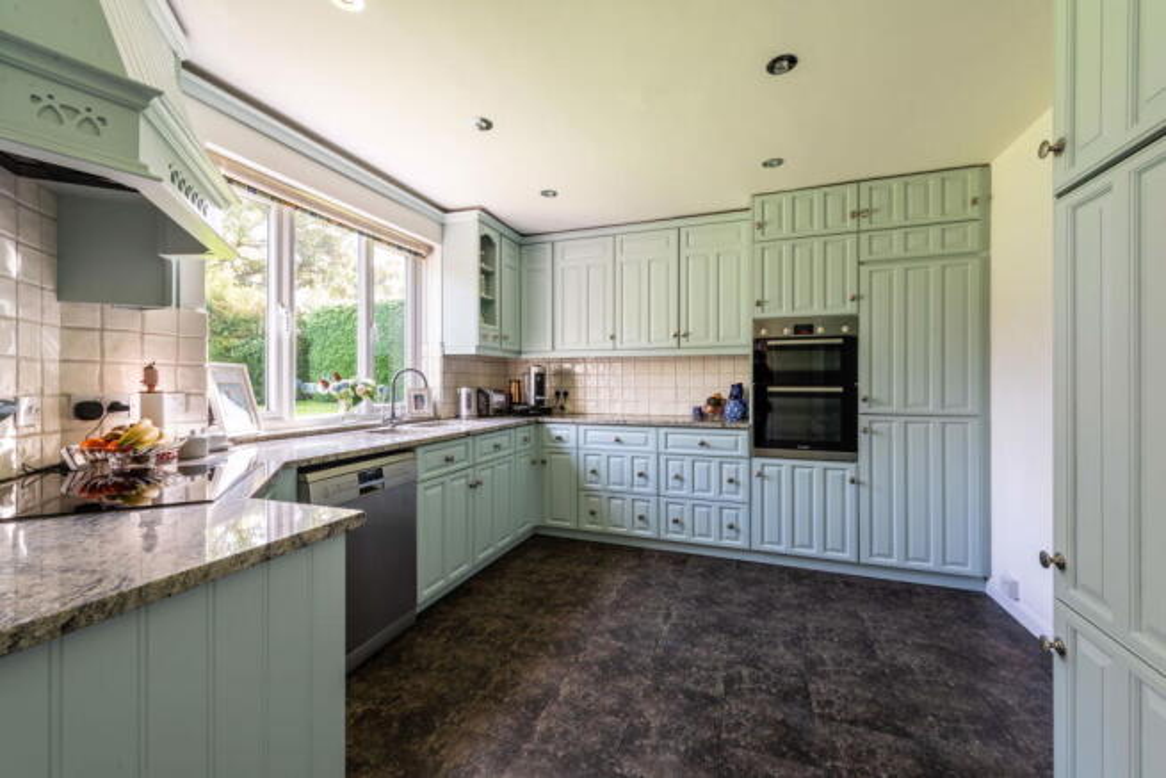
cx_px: 583
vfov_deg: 81.2
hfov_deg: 104.2
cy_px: 389
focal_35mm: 14
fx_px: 454
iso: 100
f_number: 13
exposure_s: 1/2
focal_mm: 14
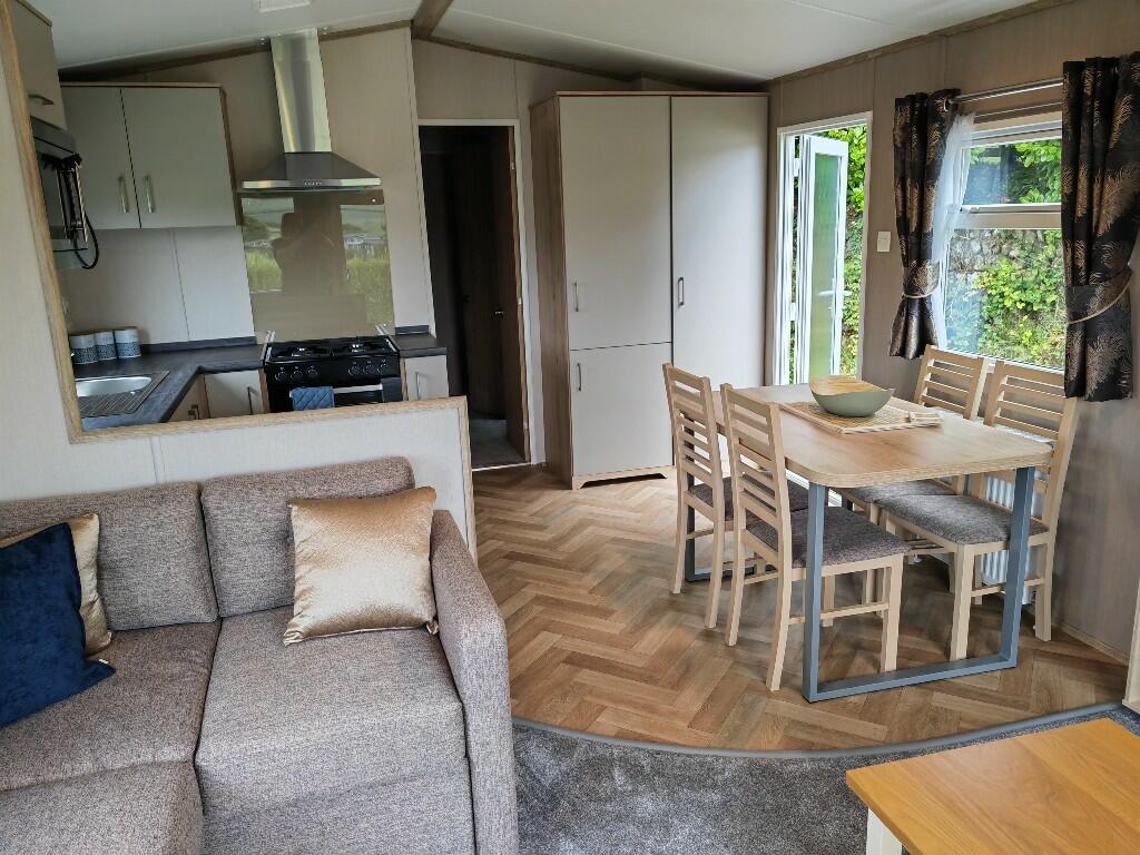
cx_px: 570
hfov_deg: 65.3
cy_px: 428
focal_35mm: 27
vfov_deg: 51.4
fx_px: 889
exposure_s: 1/130
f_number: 1.8
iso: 50
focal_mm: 5.53
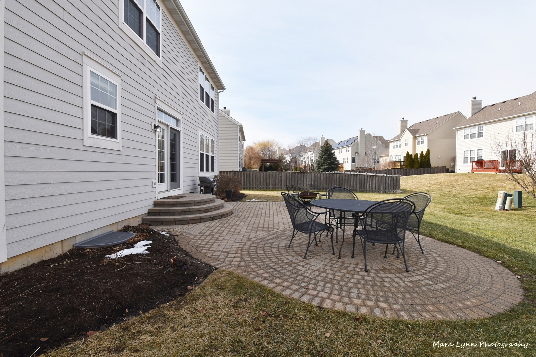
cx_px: 268
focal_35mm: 17
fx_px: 257
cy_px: 178
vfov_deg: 69.7
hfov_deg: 92.4
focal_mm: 11.5
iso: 200
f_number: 10
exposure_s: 1/400
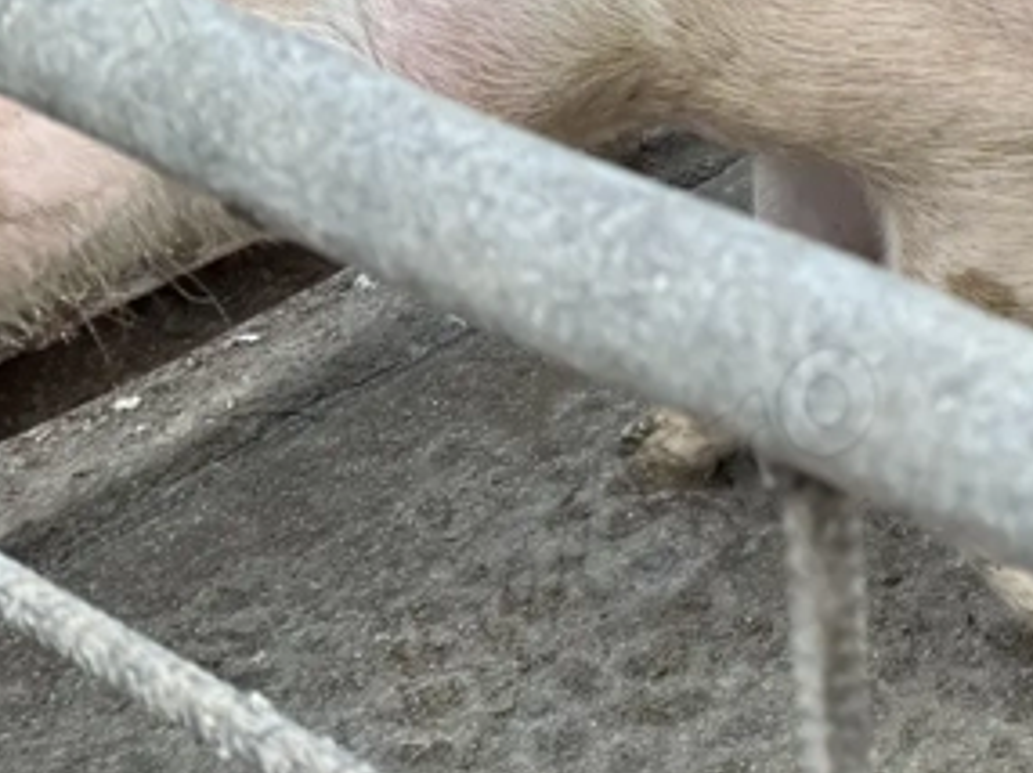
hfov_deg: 18.9
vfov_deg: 16.6
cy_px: -224
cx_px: 1755
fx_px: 2505
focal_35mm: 84
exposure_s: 1/121
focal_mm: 6.76
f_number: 1.78
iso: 64
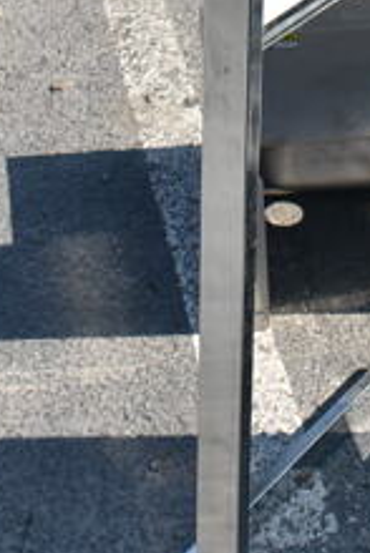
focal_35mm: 112
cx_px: 327
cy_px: -230
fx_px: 1724
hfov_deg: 12.2
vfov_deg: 16.8
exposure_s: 1/250
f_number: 8
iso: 100
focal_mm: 18
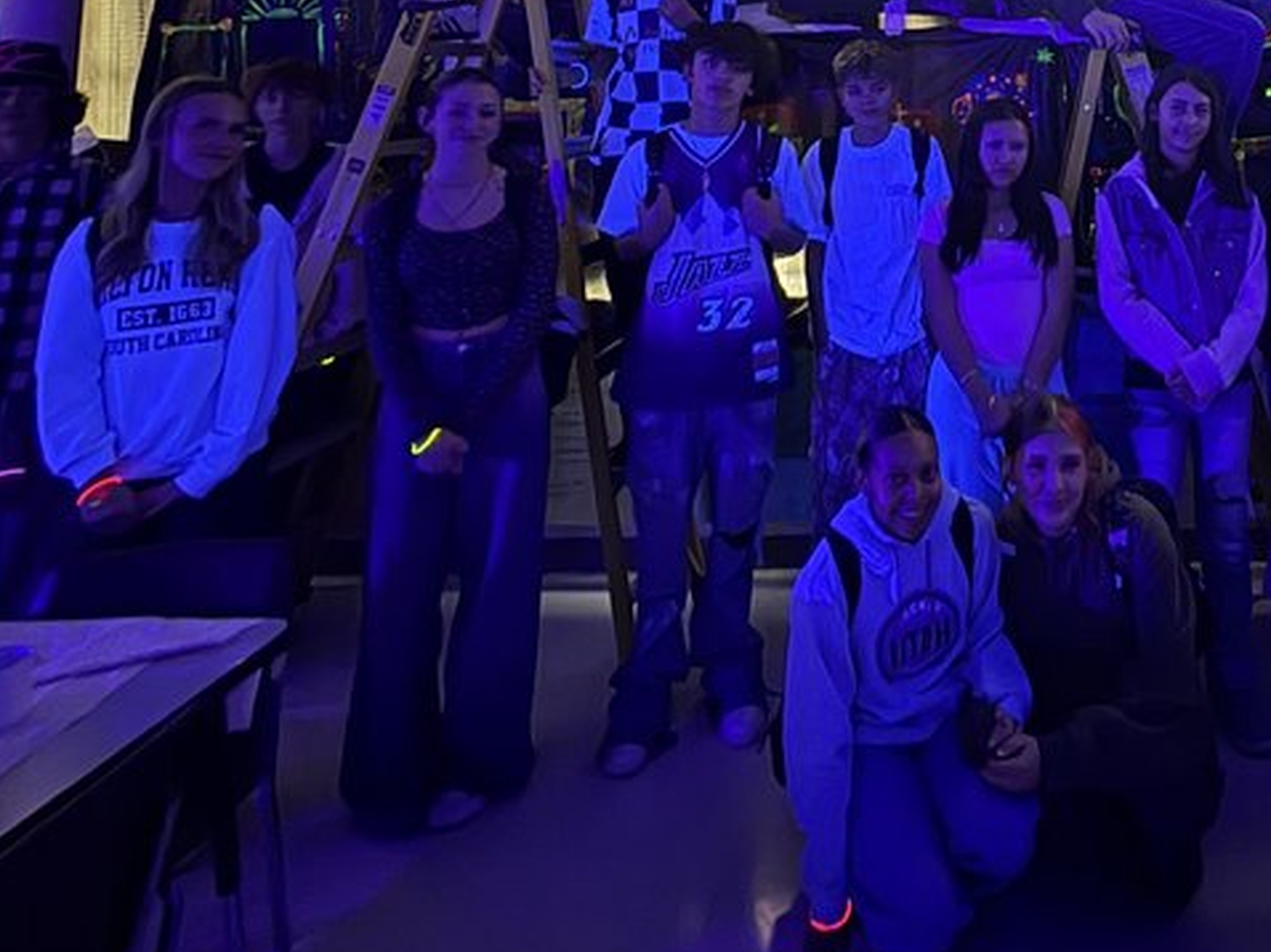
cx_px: 1037
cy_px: -32
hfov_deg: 55.3
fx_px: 1101
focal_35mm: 30
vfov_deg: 40.1
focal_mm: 2.22
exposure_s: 1/7
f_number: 2.2
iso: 1250
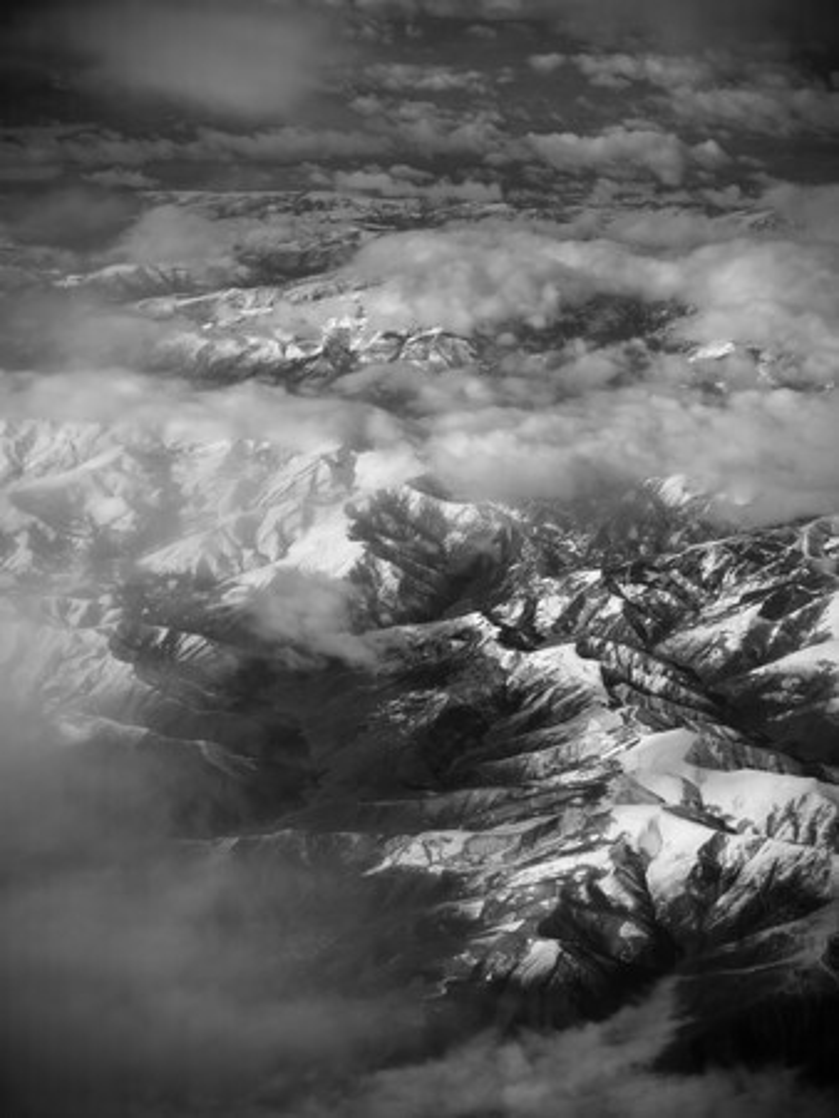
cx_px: 420
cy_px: 559
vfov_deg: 16.4
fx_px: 3874
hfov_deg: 12.4
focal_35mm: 120
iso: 50
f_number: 2.8
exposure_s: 1/2439
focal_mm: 15.66
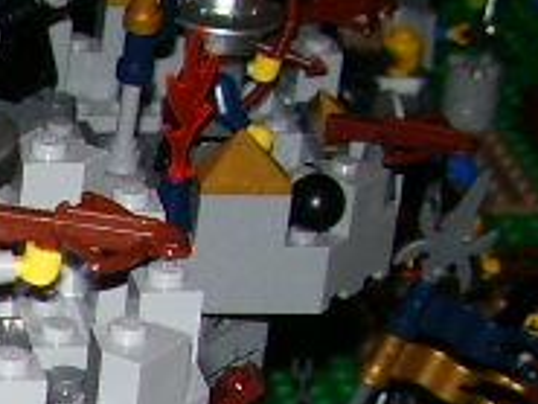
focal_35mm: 277
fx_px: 4308
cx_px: -872
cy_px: 968
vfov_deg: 5.2
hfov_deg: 6.7
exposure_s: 1/50
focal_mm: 8.2
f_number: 3.1
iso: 100
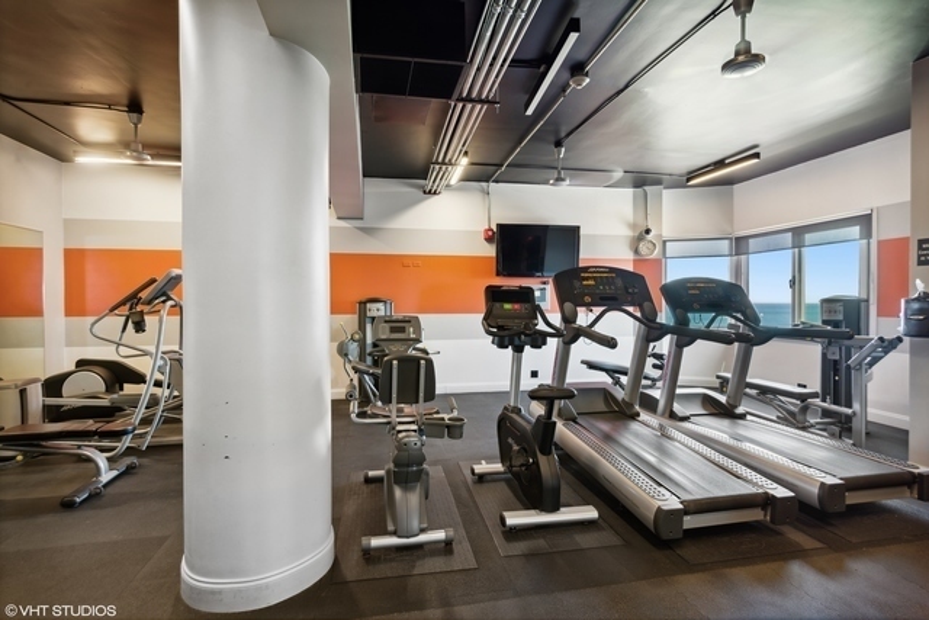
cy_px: 310
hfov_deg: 93.3
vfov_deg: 70.5
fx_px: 439
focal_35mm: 17
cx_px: 464
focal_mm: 17
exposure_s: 1/8
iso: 200
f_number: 8
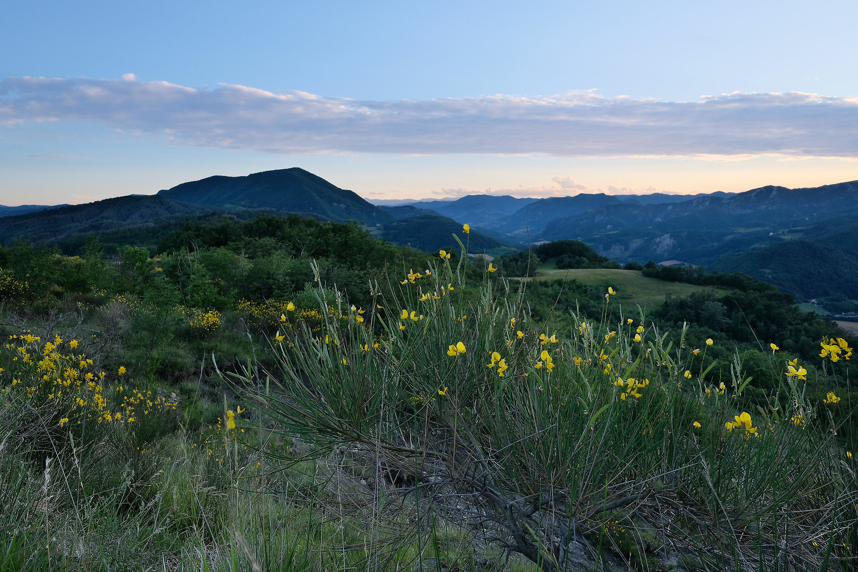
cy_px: 286
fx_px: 500
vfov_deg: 59.5
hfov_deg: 81.2
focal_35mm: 21
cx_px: 429
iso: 800
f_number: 8
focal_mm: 14
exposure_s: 1/52
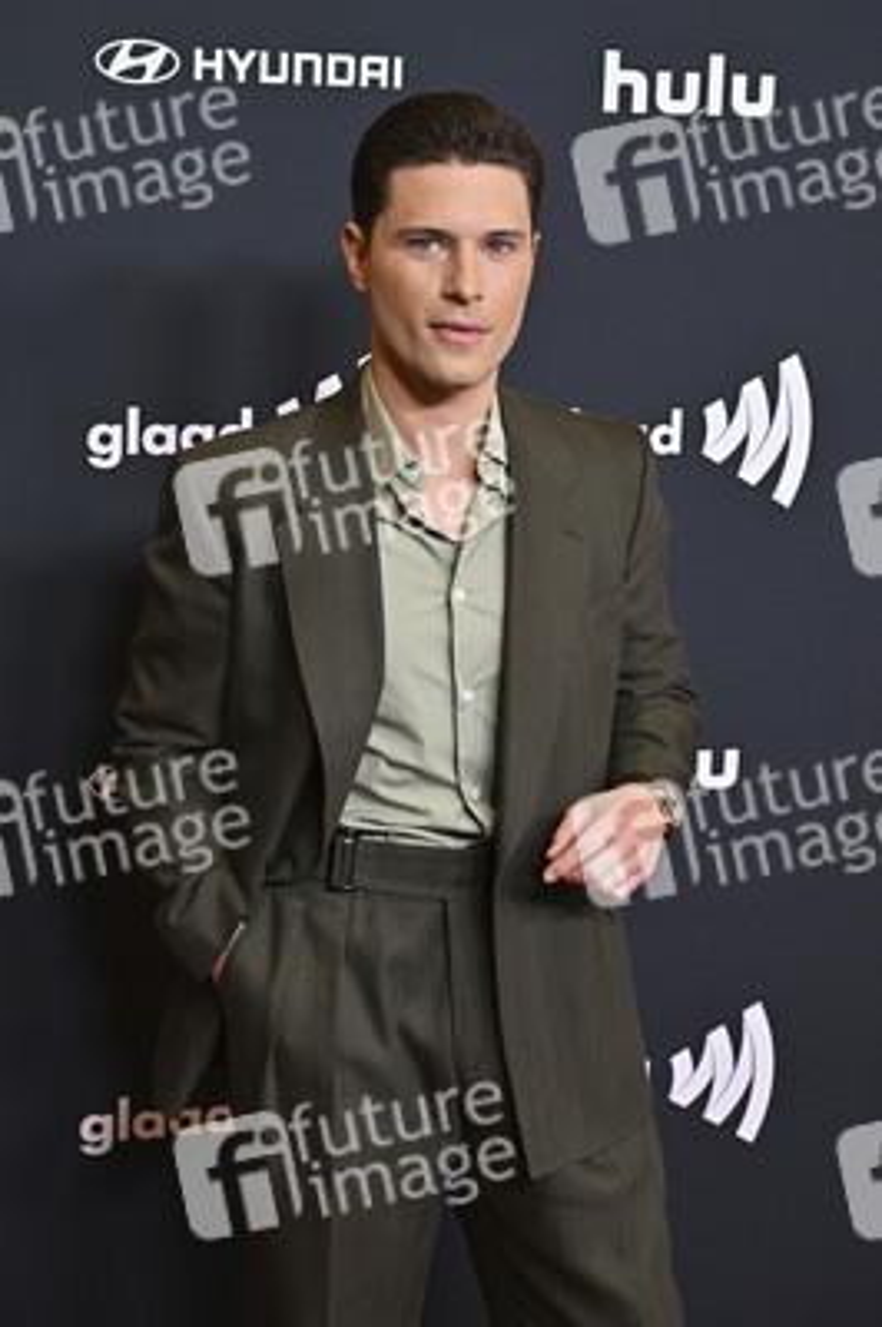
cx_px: 441
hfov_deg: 20.6
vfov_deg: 30.5
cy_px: 664
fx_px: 2430
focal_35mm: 66
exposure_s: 1/250
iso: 4000
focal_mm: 66
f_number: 5.6
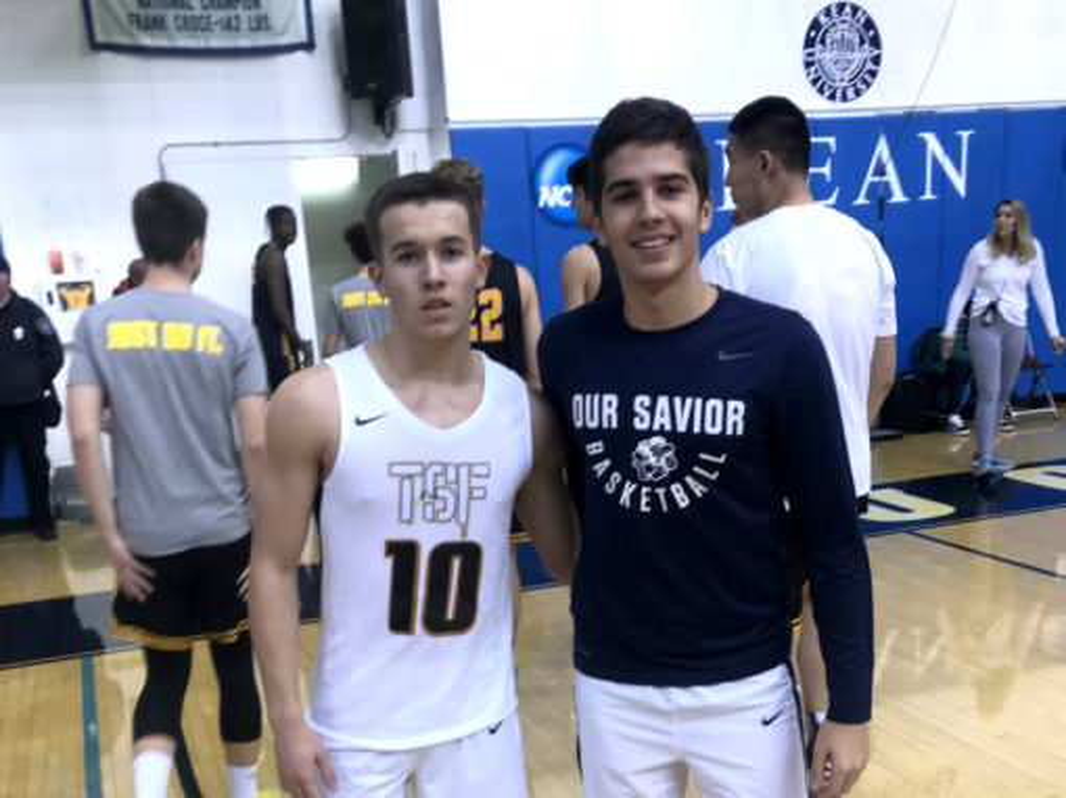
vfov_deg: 49.7
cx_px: 533
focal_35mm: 28
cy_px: 399
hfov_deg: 63.5
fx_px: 862
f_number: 1.8
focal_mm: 3.99
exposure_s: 1/60
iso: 32
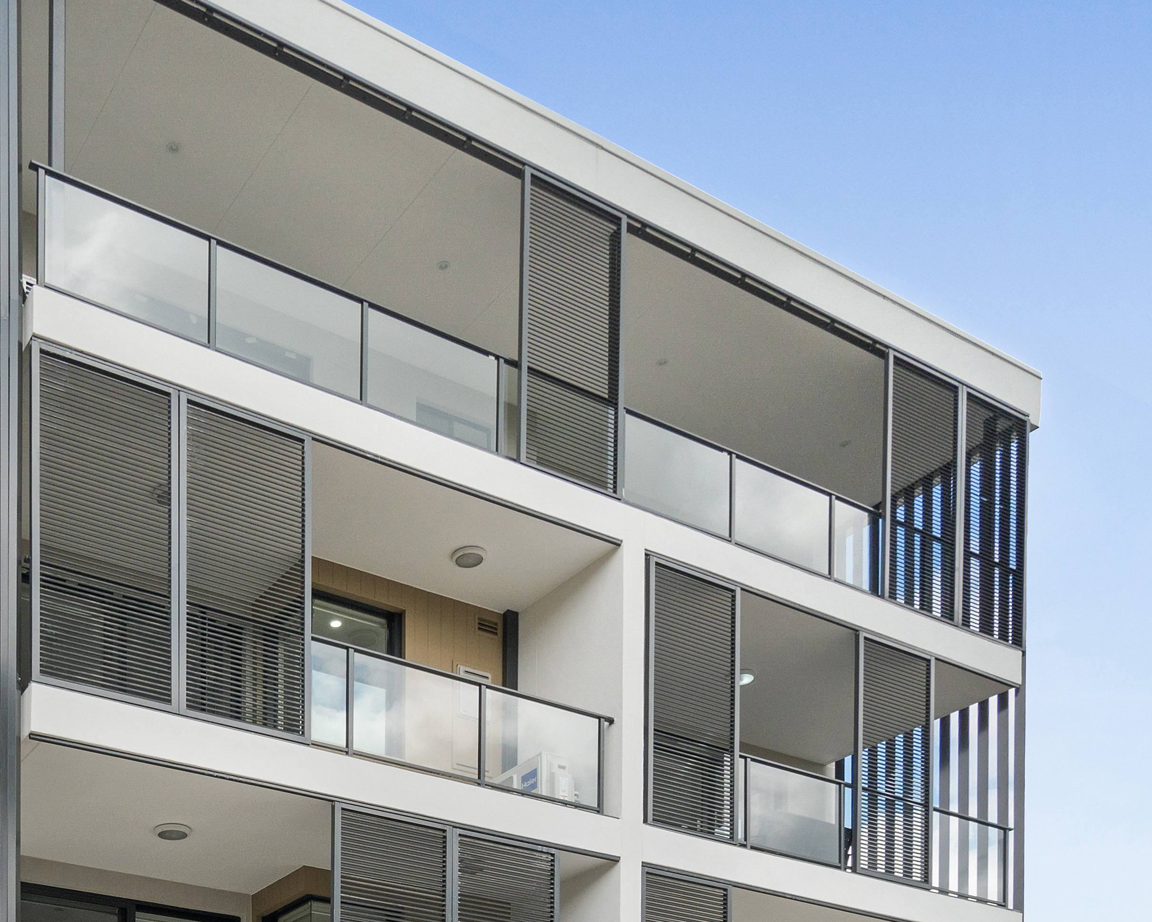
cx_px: 270
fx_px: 1193
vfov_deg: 40.5
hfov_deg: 49.2
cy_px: 741
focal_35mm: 35
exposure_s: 1/1000
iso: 200
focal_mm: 10
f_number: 7.1
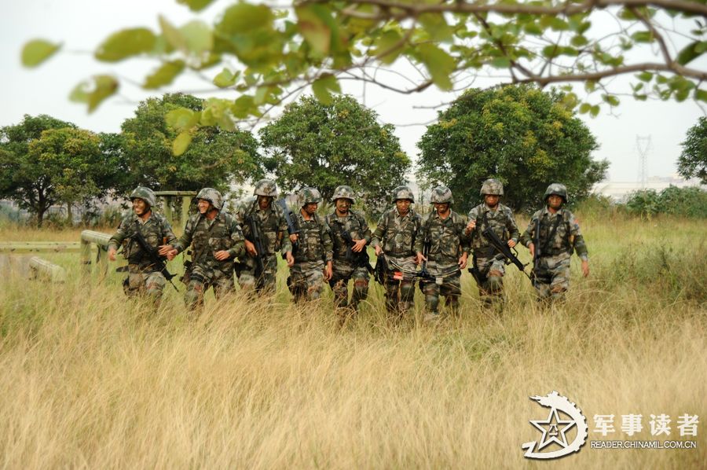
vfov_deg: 18.1
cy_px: 235
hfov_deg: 27.0
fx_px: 1471
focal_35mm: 75
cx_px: 354
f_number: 5.3
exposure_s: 1/50
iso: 200
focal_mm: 75
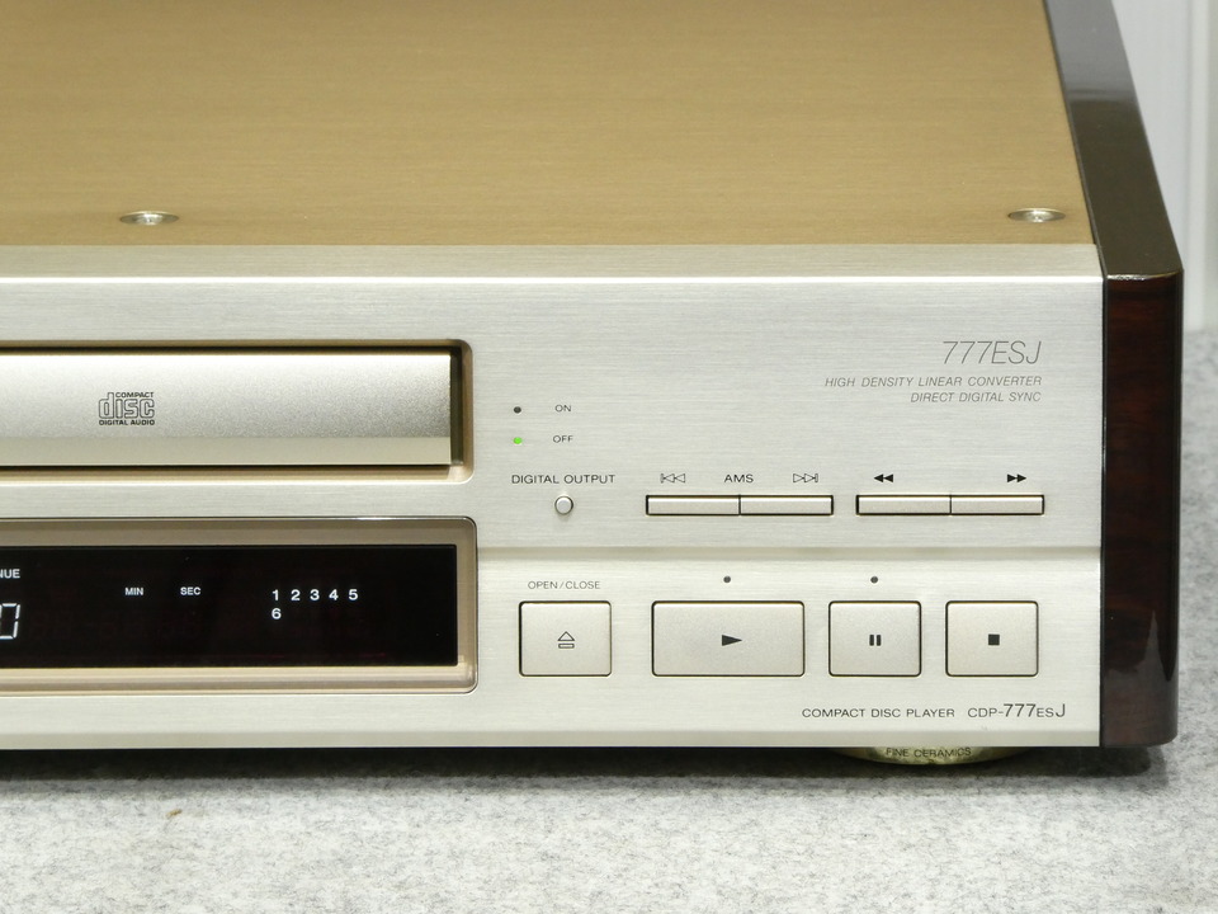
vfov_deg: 7.4
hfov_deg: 9.9
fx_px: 7037
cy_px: 457
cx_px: 609
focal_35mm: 200
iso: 400
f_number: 6.3
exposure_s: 1/8
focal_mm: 35.8
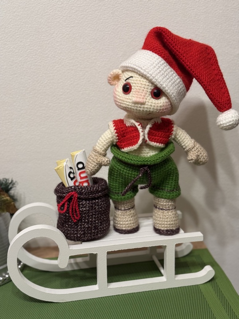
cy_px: 160
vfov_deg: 39.7
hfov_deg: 30.3
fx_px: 442
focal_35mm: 48
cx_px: 120
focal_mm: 6.76
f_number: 1.78
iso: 250
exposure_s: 1/50
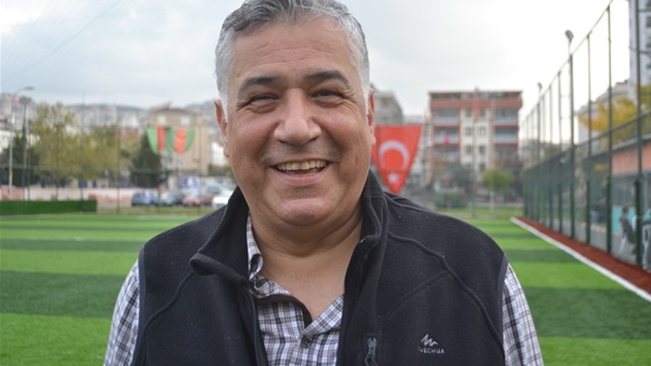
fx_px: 708
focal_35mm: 41
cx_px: 326
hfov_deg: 49.4
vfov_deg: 29.0
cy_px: 175
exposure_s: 1/640
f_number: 4.2
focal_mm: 26
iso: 400
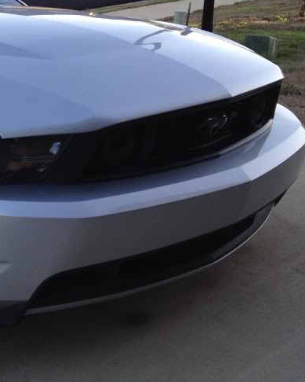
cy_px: 141
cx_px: -68
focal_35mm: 72
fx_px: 812
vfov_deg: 26.3
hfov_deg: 19.9
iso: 64
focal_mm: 4.3
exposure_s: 1/259
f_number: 2.4
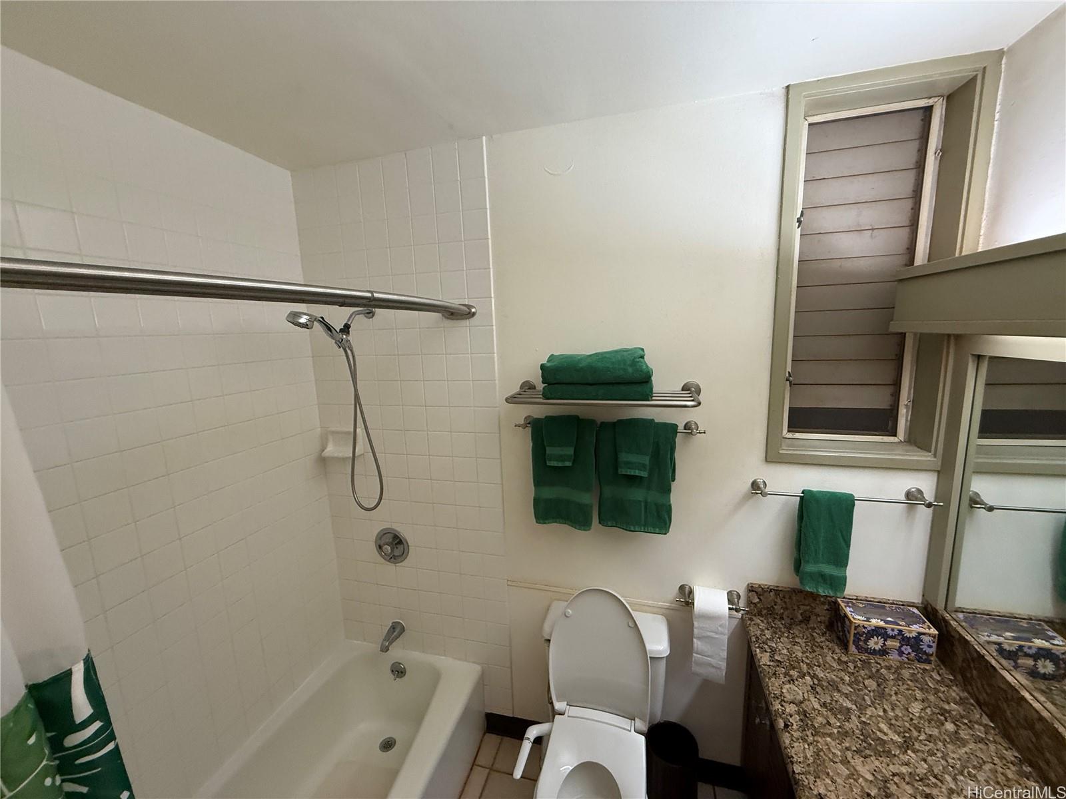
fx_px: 431
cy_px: 400
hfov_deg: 102.1
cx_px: 533
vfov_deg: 85.7
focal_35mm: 14
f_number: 2.2
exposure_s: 1/120
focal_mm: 2.22
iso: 320
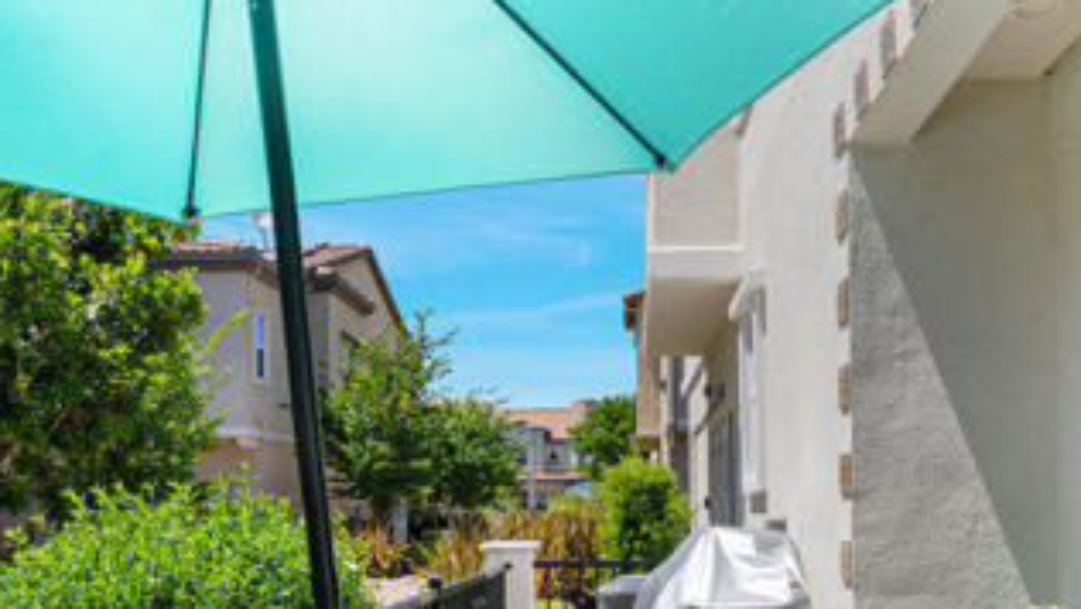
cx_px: 647
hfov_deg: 57.6
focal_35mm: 34
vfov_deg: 33.5
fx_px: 975
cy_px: 506
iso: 400
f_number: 8
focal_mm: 16
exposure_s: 1/80
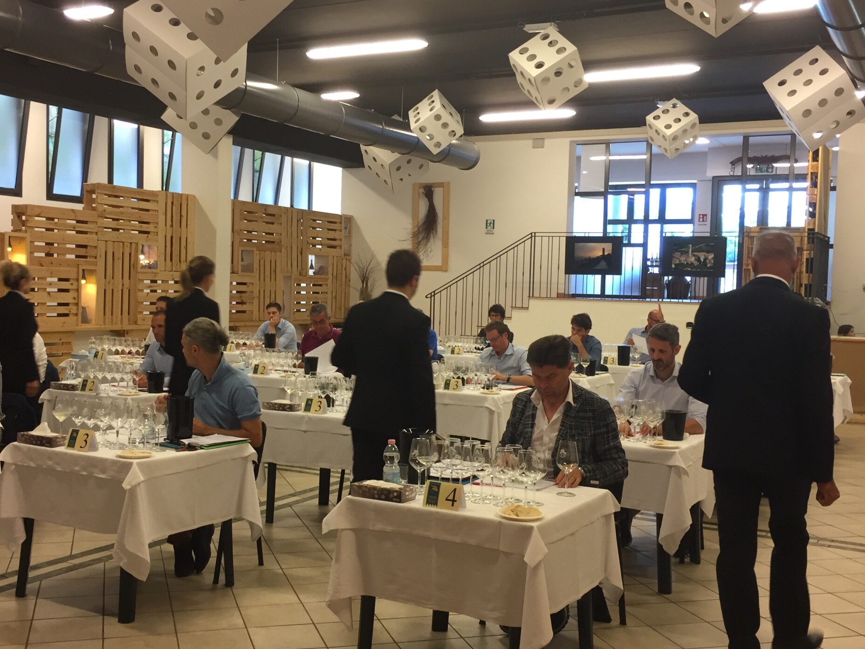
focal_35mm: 40
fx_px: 1000
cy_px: 331
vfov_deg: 36.0
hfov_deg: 46.8
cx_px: 399
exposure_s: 1/33
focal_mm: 4.15
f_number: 2.2
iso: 100
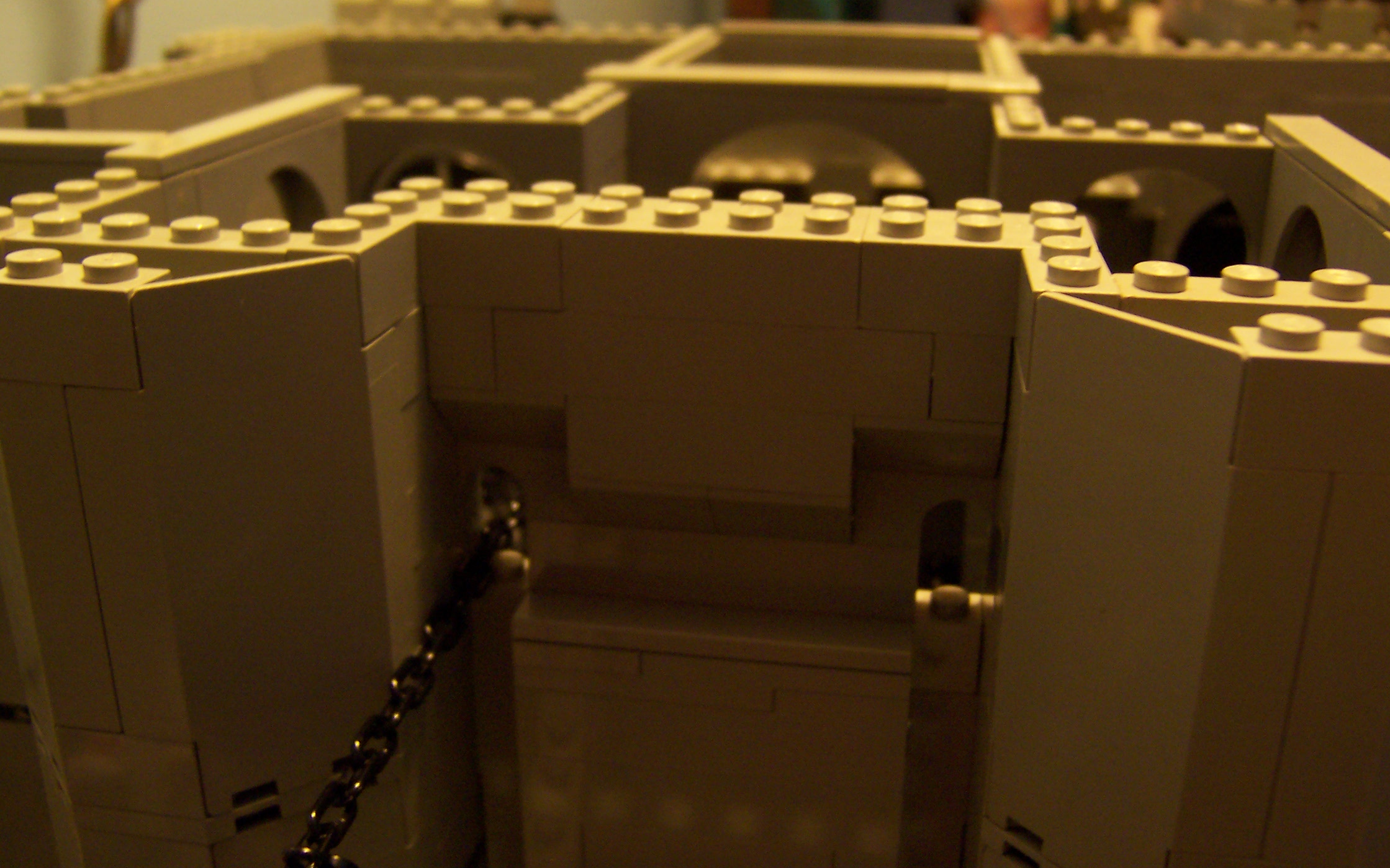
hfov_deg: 54.0
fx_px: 1364
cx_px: 695
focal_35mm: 36
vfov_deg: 35.3
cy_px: 423
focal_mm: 5.5
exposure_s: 1/8
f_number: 2.8
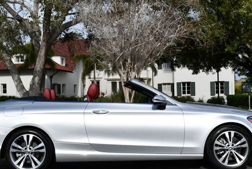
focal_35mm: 67
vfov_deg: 20.4
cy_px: 84
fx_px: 469
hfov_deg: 30.0
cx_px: 127
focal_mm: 24
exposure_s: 1/320
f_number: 9
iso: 100
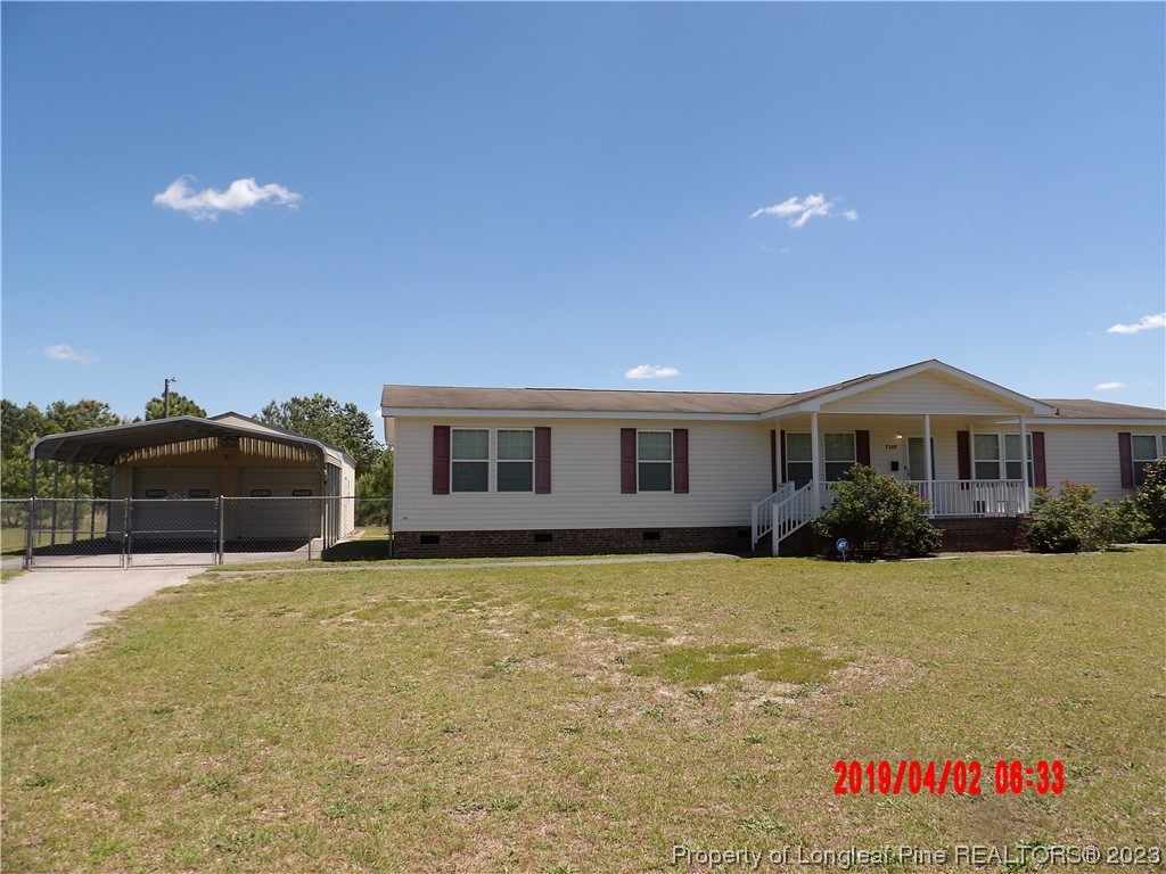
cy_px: 437
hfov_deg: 71.6
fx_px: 808
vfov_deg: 56.8
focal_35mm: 24
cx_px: 583
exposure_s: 1/773
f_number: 3.2
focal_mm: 4.3
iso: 100
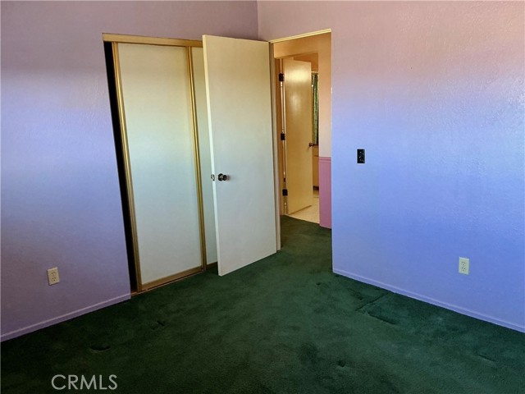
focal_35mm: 29
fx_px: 440
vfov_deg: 48.2
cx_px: 262
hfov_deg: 61.7
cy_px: 197
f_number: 1.8
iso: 160
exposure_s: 1/60
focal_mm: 3
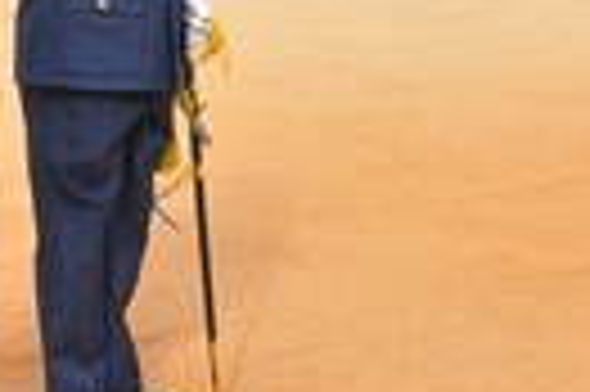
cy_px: -56
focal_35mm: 275
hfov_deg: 7.5
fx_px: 4501
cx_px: 194
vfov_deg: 5.0
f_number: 18
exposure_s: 1/125
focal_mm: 40
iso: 200
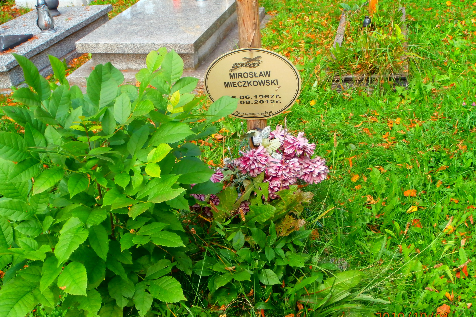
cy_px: 176
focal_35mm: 49
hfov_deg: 40.3
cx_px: 238
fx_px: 648
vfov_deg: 27.5
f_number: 4.2
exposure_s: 1/80
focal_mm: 8.29
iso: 100
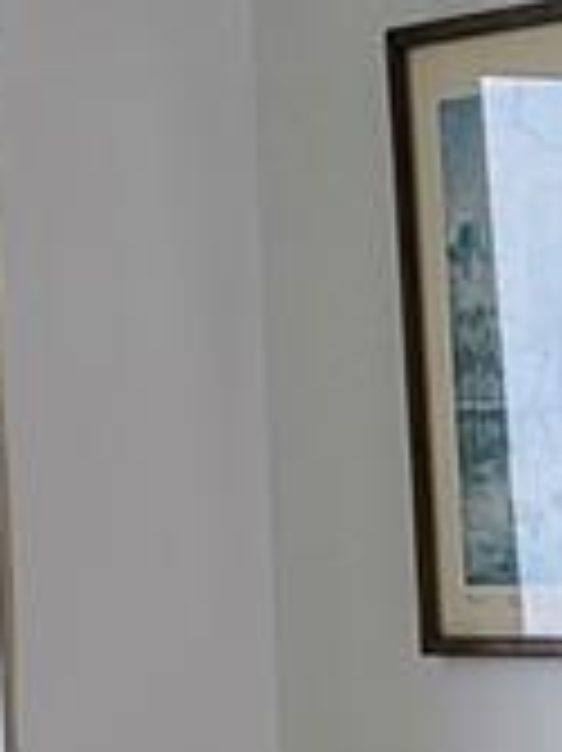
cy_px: 1324
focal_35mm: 187
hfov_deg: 7.6
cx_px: 1128
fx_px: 4053
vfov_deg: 10.0
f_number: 1.8
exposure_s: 1/59
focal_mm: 5.4
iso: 50
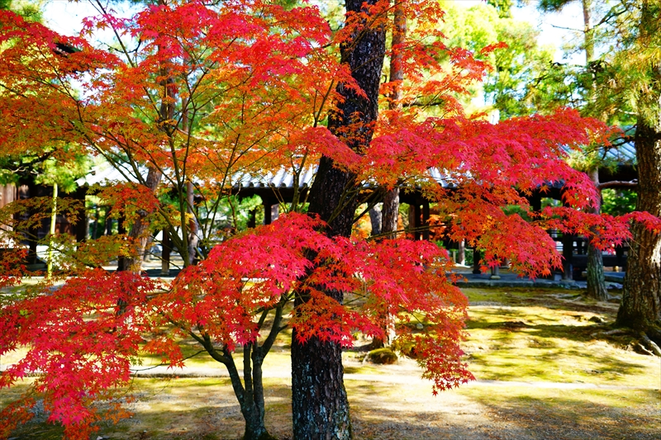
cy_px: 220
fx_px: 551
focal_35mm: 30
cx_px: 330
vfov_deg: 43.6
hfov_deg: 61.9
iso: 100
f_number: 4.5
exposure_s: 1/45
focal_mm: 30
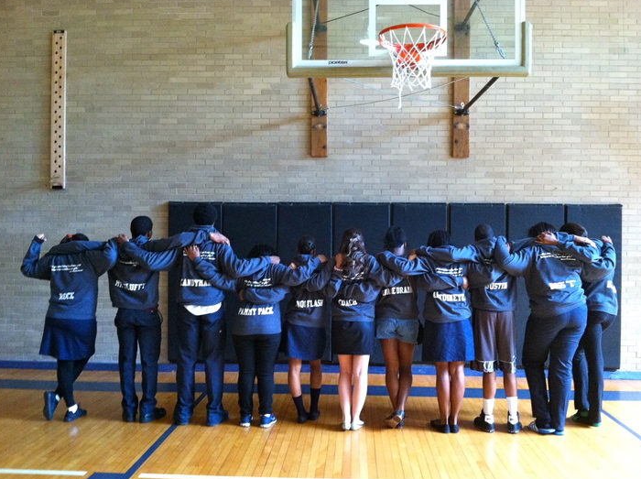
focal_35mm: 36
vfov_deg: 39.6
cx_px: 324
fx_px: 666
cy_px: 240
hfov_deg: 51.4
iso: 400
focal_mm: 3.85
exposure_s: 1/15
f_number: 2.8
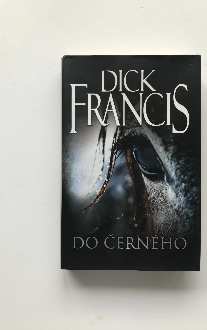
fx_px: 271
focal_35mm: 30
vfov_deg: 62.9
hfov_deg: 41.7
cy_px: 164
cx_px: 123
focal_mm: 3.99
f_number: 1.8
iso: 40
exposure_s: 1/100
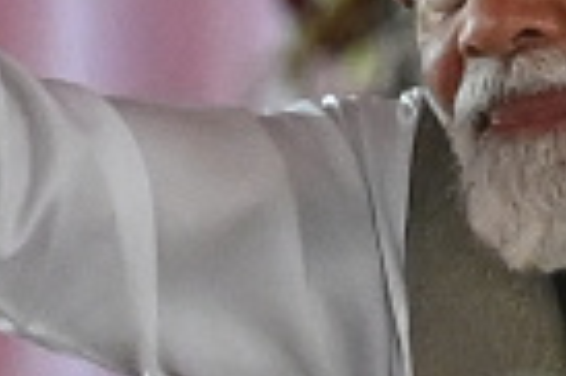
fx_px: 13599
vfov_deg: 1.6
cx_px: 537
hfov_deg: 2.4
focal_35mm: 866
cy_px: 200
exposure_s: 1/640
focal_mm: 200
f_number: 4
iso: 4000
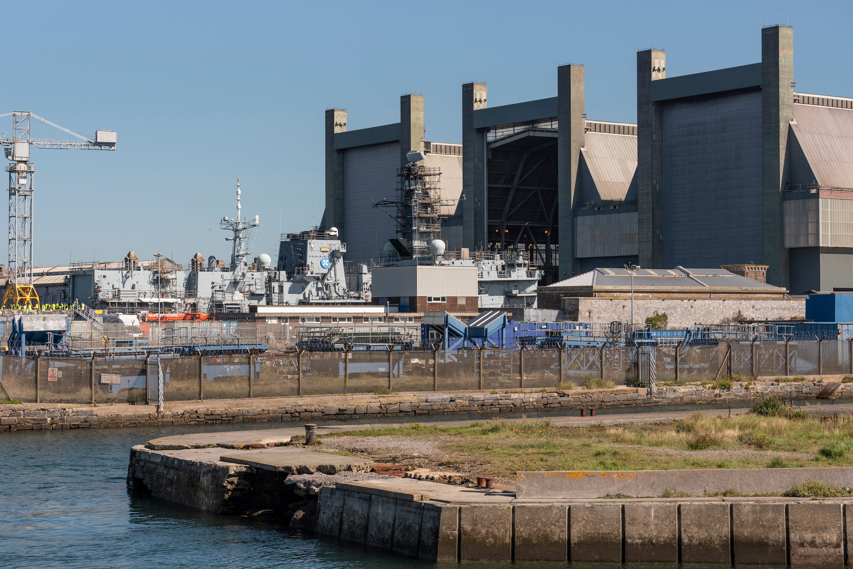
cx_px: 426
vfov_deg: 19.5
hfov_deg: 28.8
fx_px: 1659
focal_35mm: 70
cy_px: 284
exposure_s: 1/2500
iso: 320
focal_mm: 70
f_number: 5.6
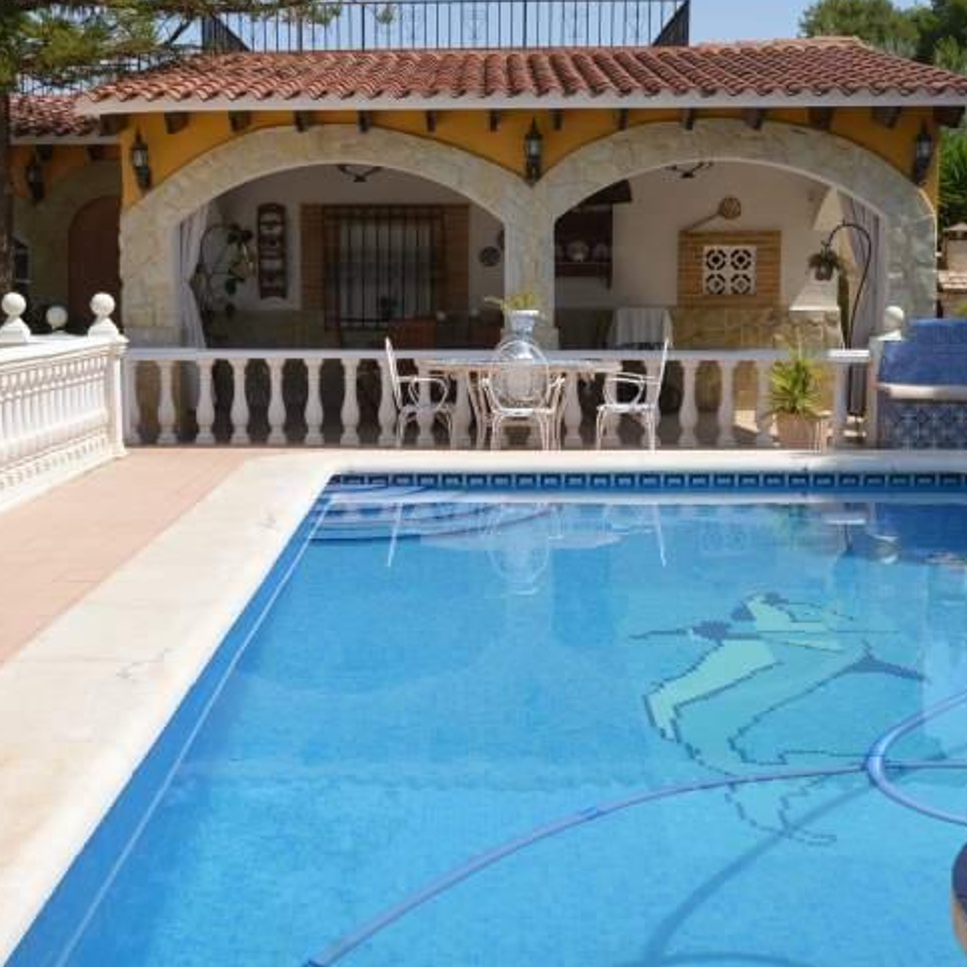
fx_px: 1707
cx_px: 404
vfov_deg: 31.6
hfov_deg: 31.6
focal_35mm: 54
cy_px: 463
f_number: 8
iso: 100
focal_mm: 20
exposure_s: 1/250
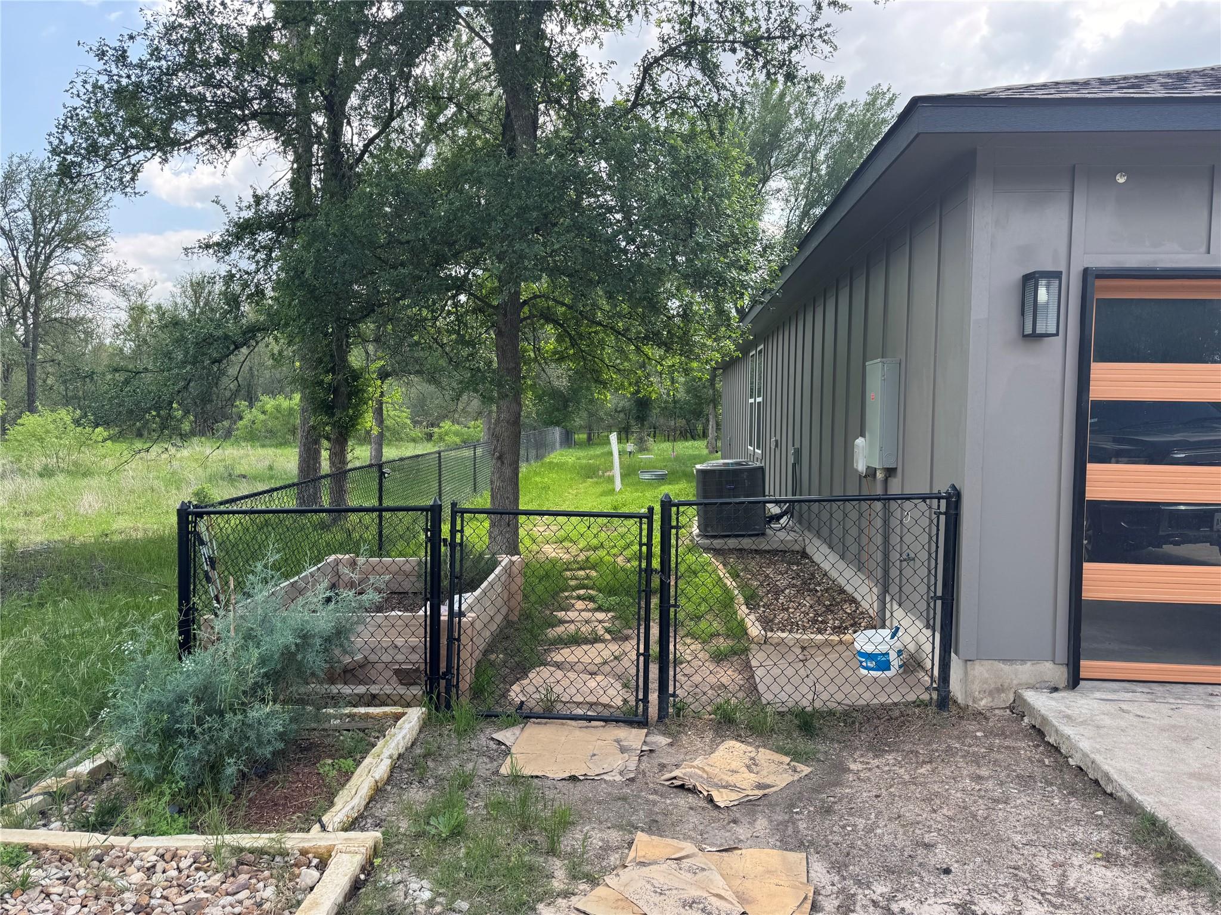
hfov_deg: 71.6
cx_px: 610
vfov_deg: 56.8
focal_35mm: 24
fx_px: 847
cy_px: 458
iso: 80
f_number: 1.78
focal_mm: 6.76
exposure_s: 1/864
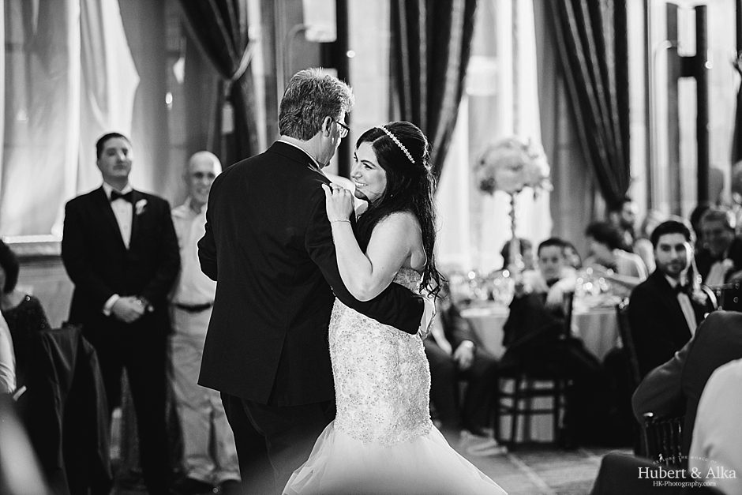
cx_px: 371
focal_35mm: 116
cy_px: 248
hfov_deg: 17.6
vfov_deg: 11.8
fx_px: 2391
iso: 800
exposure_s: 1/80
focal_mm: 116
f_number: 2.8
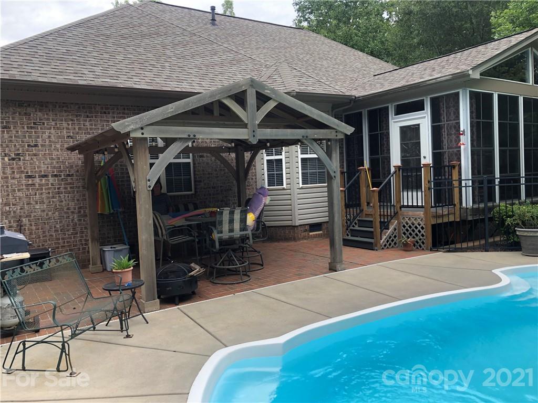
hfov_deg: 63.4
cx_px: 269
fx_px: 435
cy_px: 202
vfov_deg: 49.7
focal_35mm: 28
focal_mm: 3.99
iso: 20
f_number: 1.8
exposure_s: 1/237
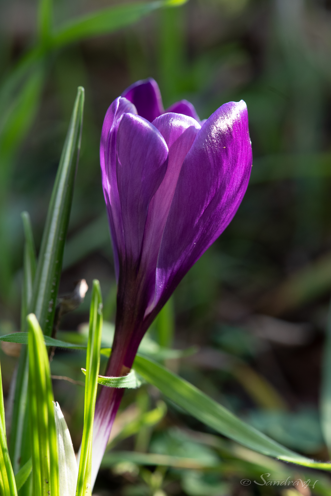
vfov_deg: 19.4
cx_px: 166
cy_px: 248
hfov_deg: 13.1
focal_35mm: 105
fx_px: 1447
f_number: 10
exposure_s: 1/250
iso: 800
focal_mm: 105
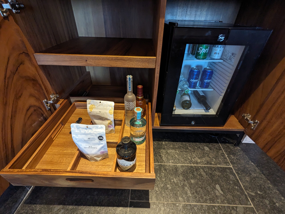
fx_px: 132
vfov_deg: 78.1
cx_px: 142
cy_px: 107
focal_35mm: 16
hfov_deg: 94.5
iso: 278
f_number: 2.2
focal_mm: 2.35
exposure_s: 1/24
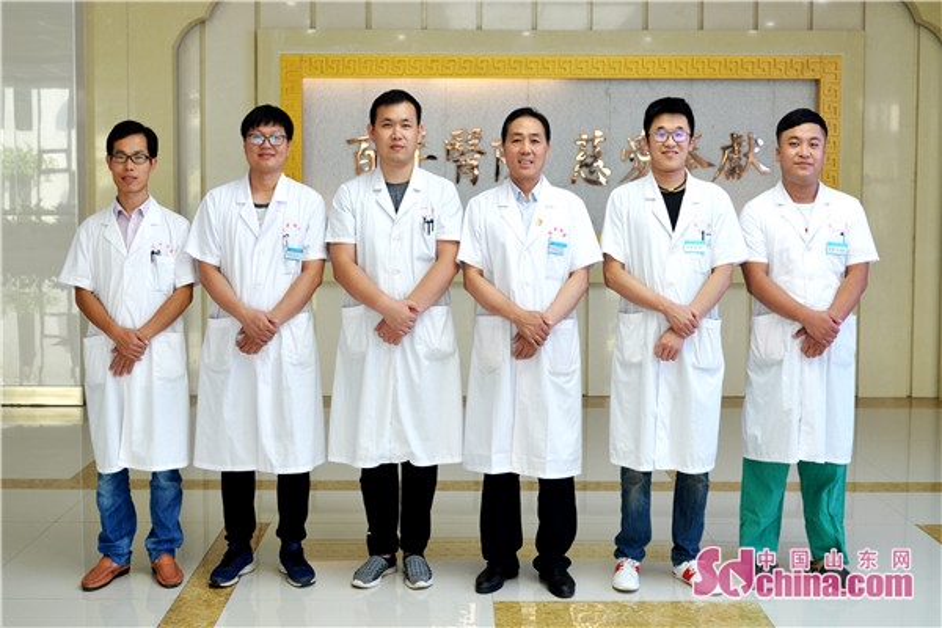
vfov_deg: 34.2
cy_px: 314
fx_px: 1020
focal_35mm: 39
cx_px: 471
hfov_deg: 49.6
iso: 320
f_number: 4
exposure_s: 1/80
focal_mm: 26
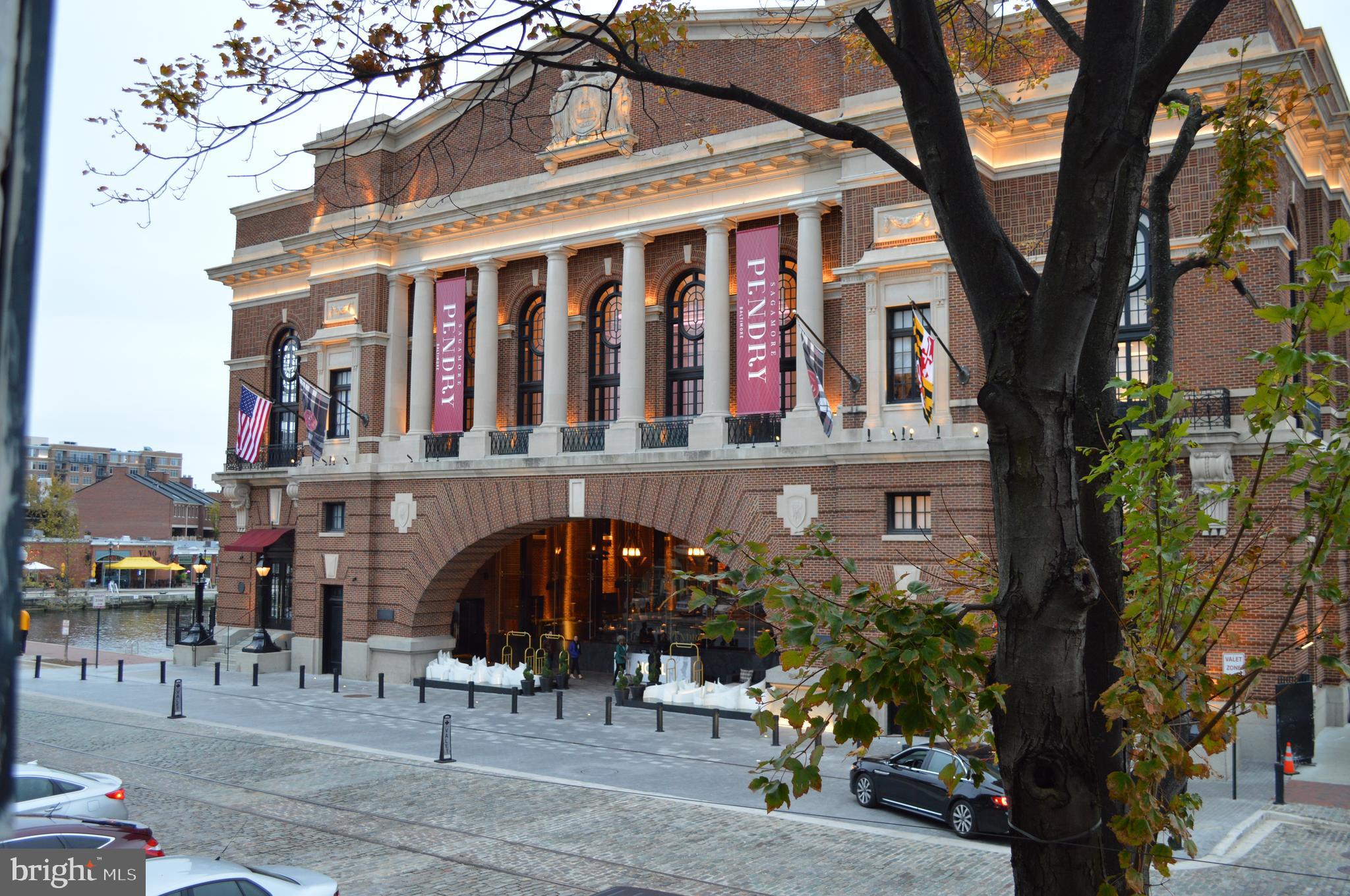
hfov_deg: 57.3
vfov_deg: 39.9
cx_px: 675
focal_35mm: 33
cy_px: 448
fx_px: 1236
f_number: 3.8
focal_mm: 22
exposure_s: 1/40
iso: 400
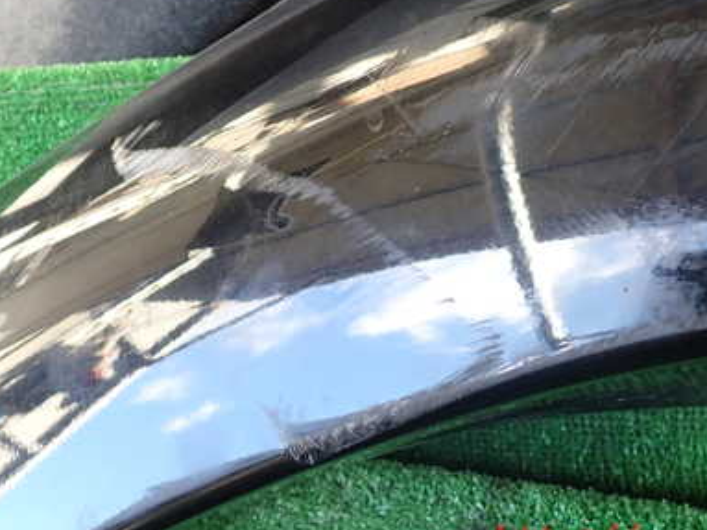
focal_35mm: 47
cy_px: 151
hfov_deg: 40.4
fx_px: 960
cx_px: 360
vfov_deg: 30.5
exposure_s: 1/60
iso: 125
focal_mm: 5.4
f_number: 2.3
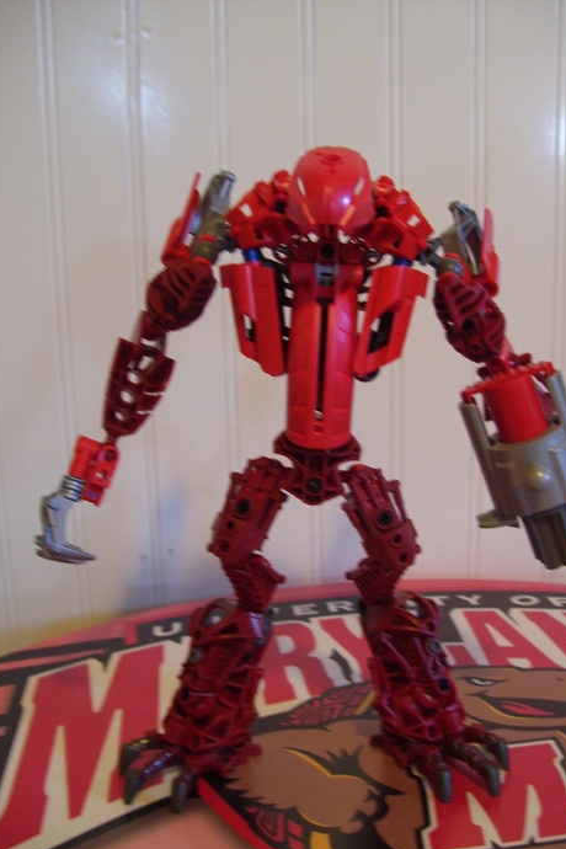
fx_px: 896
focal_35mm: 38
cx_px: 316
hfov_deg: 35.0
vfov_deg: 50.7
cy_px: 428
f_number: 2.7
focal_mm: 6
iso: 160
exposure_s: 1/8
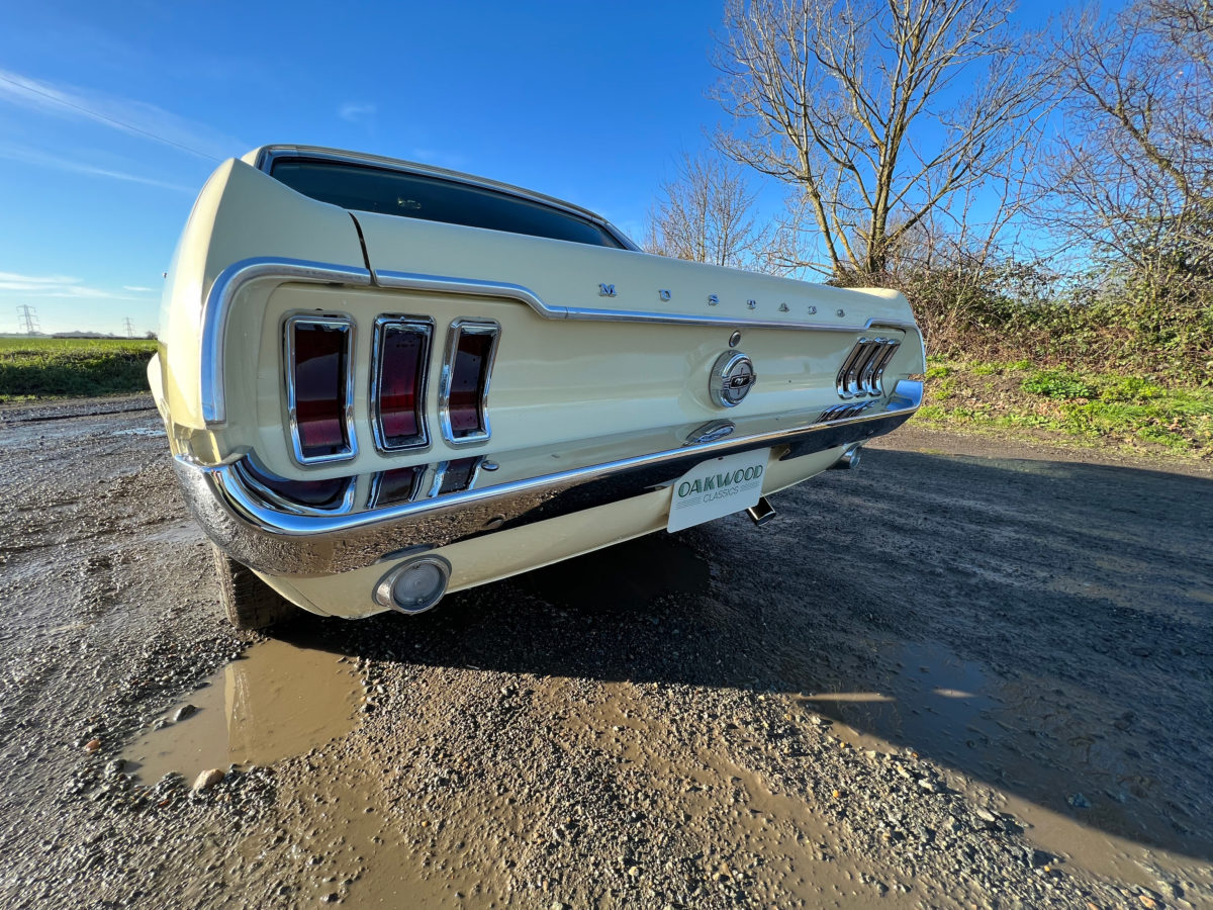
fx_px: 456
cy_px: 455
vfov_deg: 89.9
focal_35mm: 13
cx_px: 606
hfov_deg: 106.2
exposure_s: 1/404
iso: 32
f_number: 1.8
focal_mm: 1.57
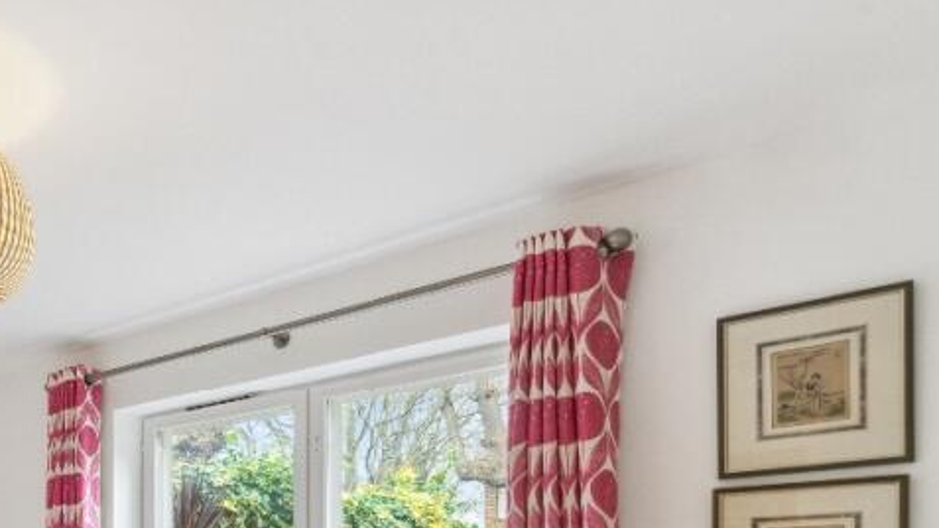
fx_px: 896
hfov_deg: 46.5
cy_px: 604
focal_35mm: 36
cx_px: 6
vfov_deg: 29.1
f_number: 11
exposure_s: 1/30
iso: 400
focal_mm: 16
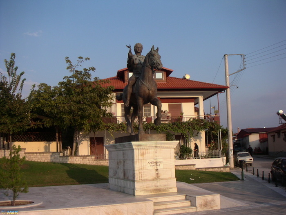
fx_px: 314
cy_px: 108
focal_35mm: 38
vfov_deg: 37.7
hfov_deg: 49.0
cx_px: 143
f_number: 2.8
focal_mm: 6
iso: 50
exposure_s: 1/750
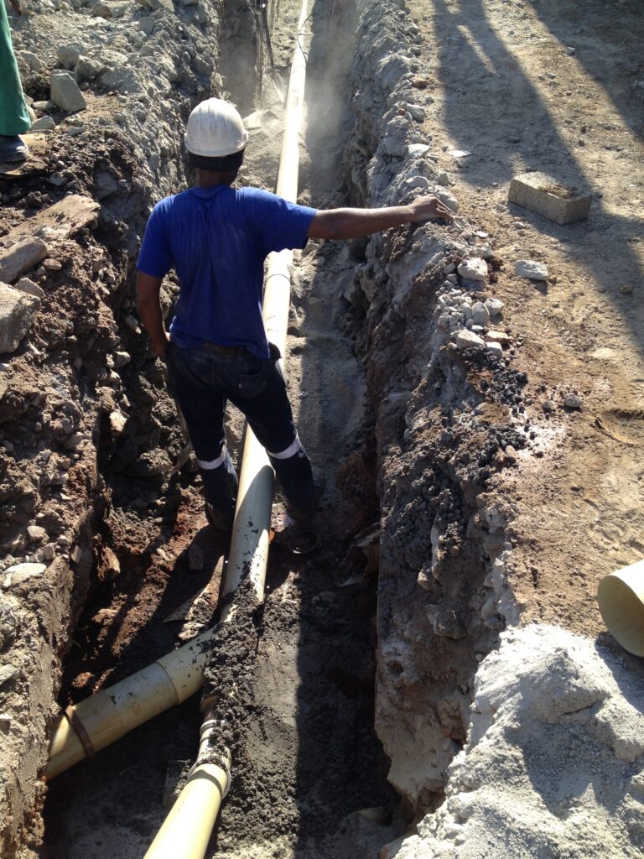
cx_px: 322
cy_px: 430
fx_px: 868
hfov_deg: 40.7
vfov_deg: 52.6
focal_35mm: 35
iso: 64
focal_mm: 4.28
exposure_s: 1/600
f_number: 2.4
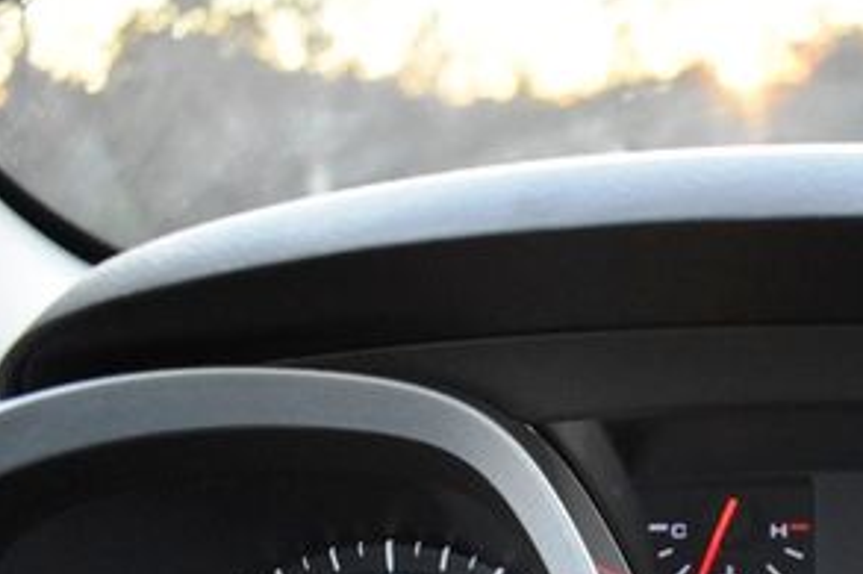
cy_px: 605
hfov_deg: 31.6
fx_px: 1414
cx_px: 842
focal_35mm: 59
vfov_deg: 21.9
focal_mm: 18
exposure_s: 1/125
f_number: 3.5
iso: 2500
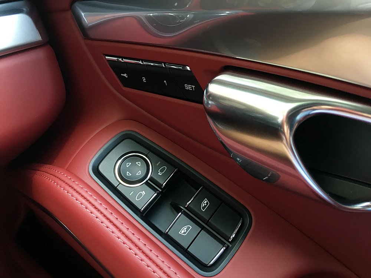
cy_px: 139
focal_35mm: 29
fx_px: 311
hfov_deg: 61.7
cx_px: 186
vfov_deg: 48.2
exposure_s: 1/33
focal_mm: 4.15
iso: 80
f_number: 2.2
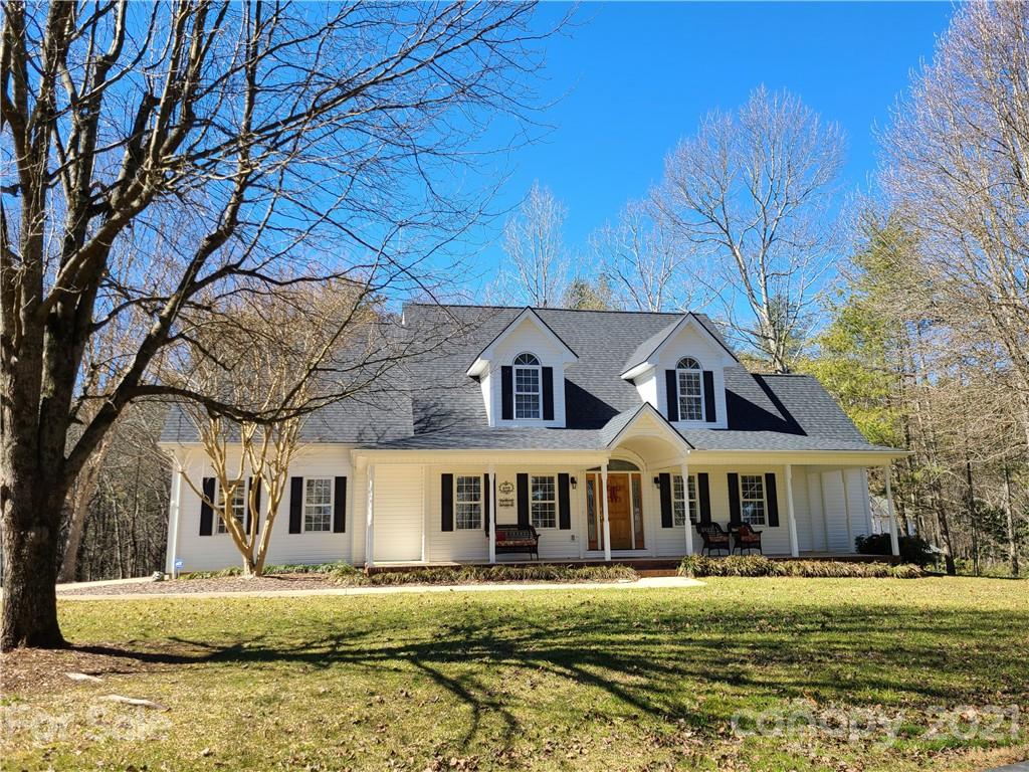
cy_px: 386
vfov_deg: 53.1
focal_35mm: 26
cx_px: 514
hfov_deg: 67.3
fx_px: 773
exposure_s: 1/909
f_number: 1.8
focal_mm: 5.4
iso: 40
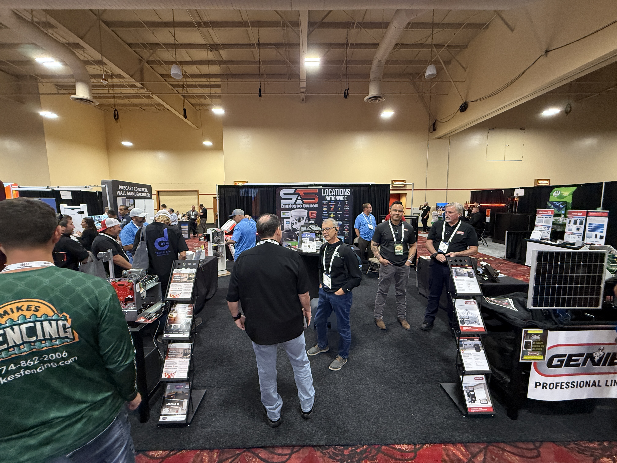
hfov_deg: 102.1
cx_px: 308
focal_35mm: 14
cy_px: 232
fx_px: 250
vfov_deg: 85.7
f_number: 2.2
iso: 320
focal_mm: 2.22
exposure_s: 1/60
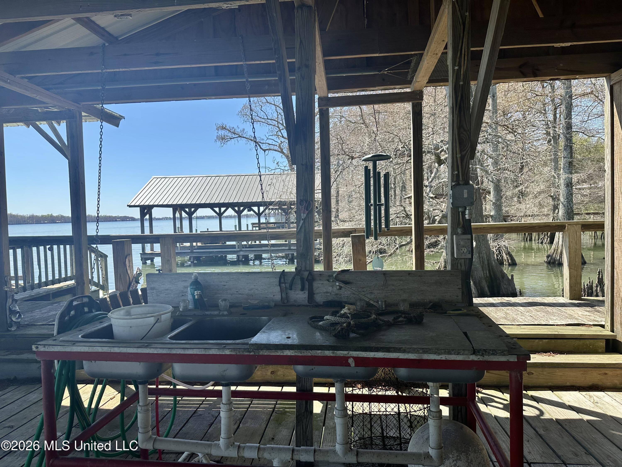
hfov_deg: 71.6
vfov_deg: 56.8
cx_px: 311
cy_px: 234
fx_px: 431
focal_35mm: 24
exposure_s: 1/1916
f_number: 1.78
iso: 80
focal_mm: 6.86
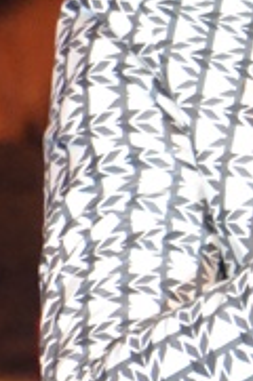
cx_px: 563
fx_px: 23734
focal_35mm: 2243
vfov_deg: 0.9
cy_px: 84
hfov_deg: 0.6
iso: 3200
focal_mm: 300
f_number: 5.6
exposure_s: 1/320
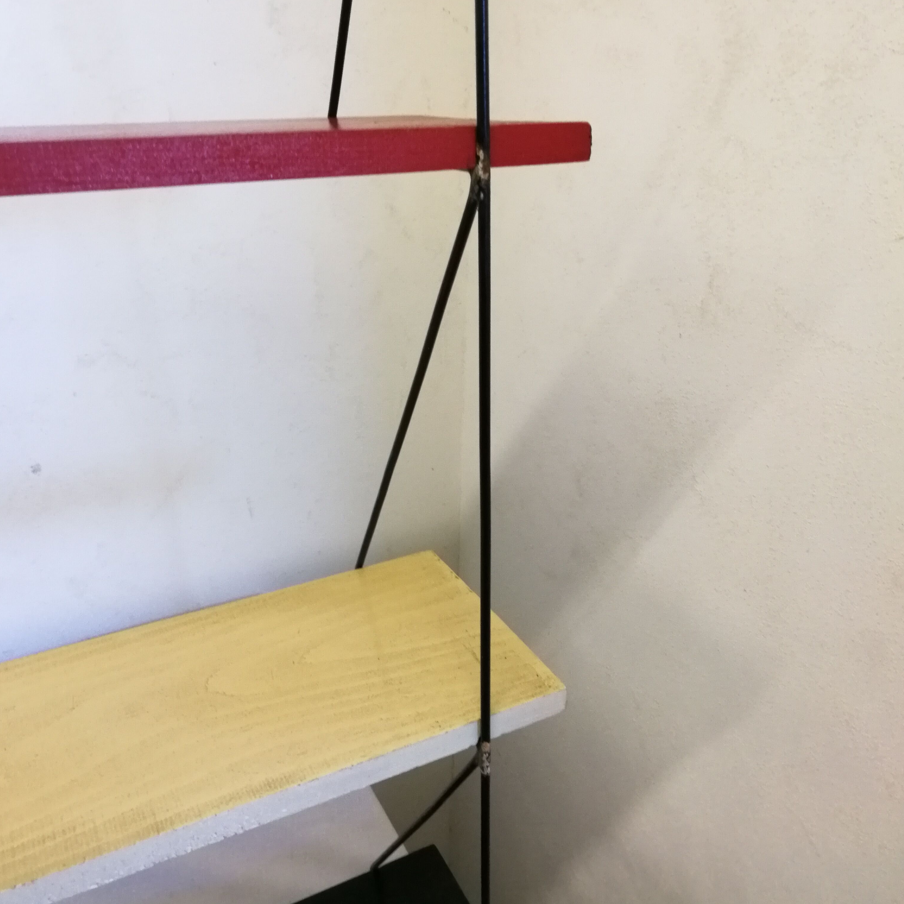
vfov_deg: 55.5
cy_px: 410
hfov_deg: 55.6
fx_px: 857
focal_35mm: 29
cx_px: 442
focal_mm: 2.38
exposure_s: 1/50
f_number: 2.2
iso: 100
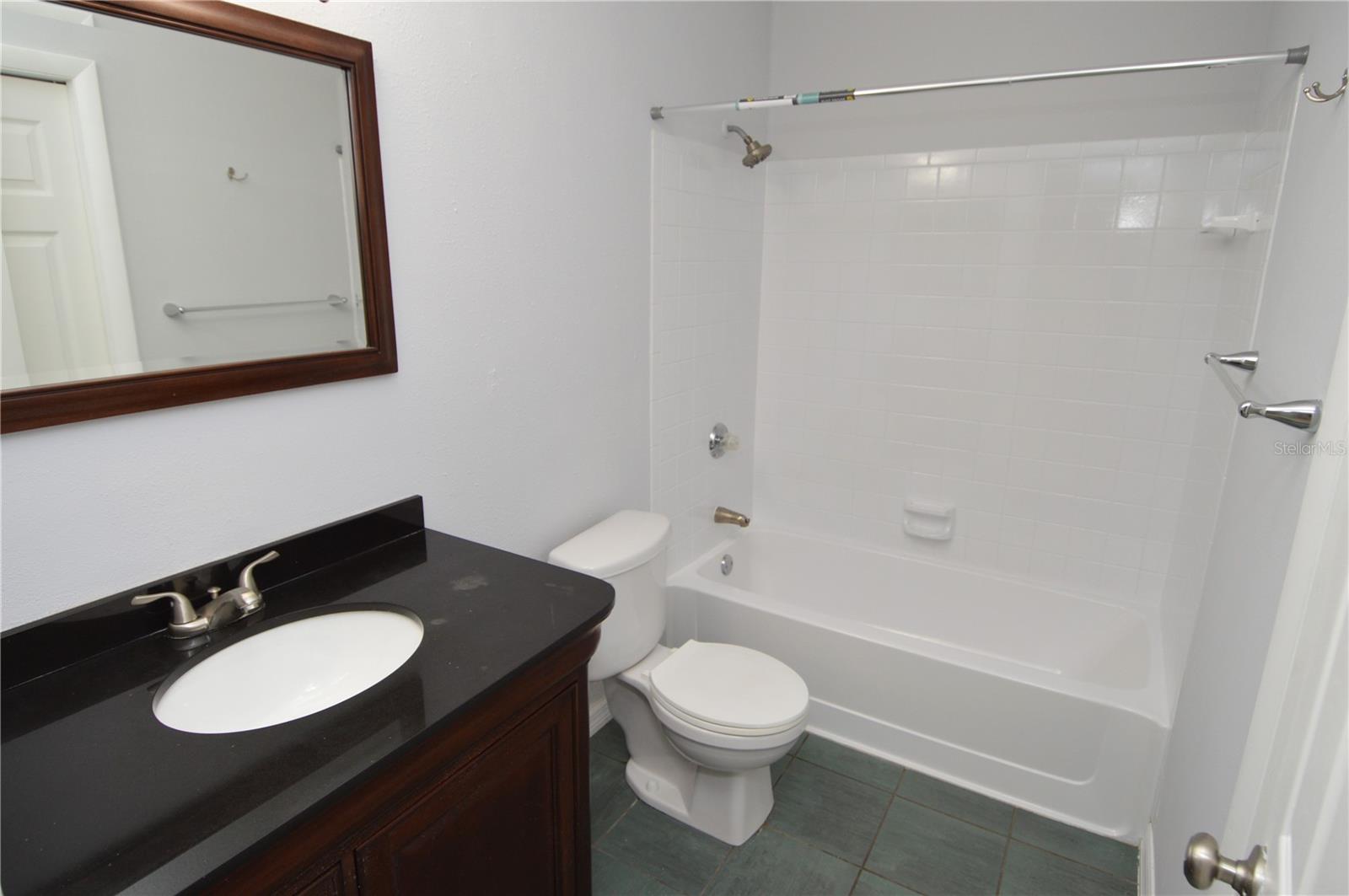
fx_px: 674
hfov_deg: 90.1
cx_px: 674
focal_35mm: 18
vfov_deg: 67.3
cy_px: 448
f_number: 4
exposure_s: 1/60
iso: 400
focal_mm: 12
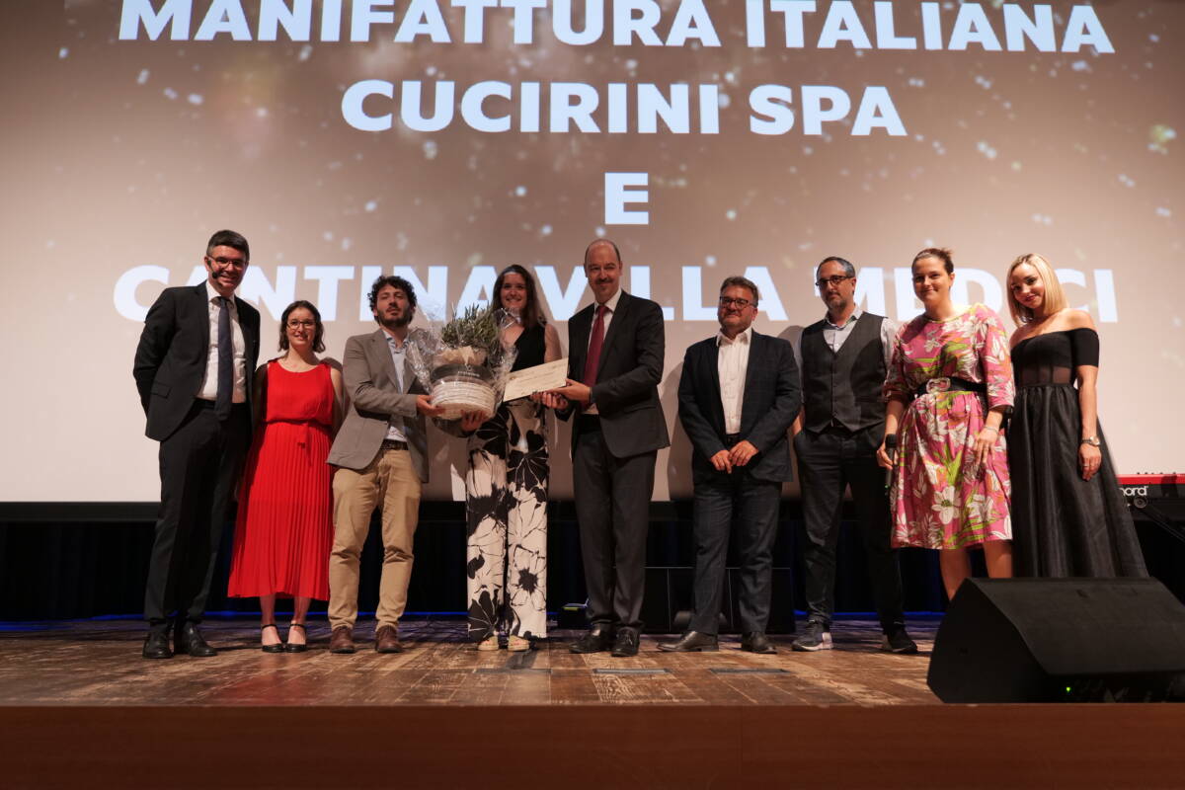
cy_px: 395
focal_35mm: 33
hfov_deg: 57.2
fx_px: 1086
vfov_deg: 40.0
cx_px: 592
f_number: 4
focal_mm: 33
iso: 2500
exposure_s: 1/60
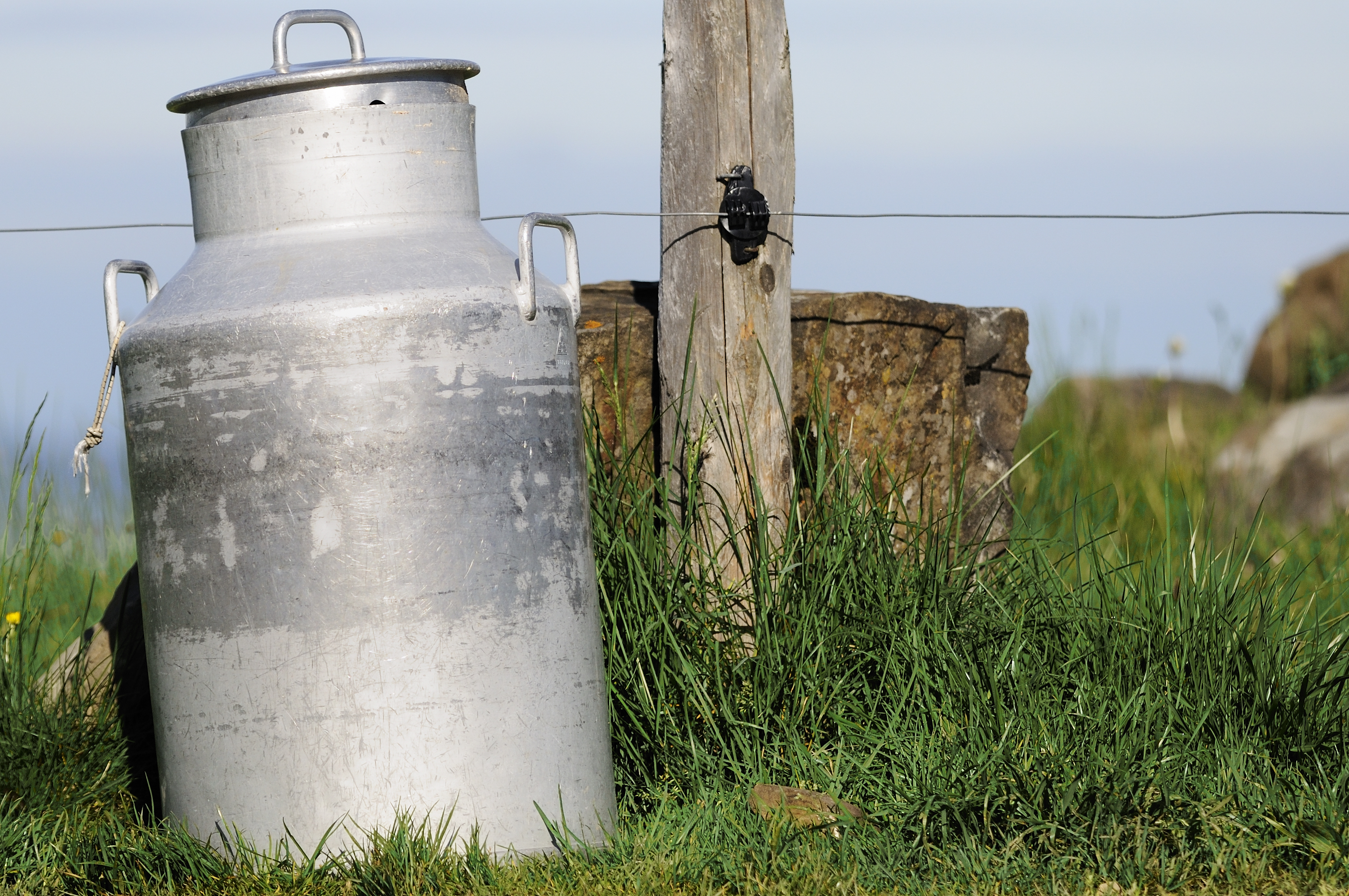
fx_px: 10854
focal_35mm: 290
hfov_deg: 7.1
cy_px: 351
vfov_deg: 4.7
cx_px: 700
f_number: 3.5
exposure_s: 1/4000
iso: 200
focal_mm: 150
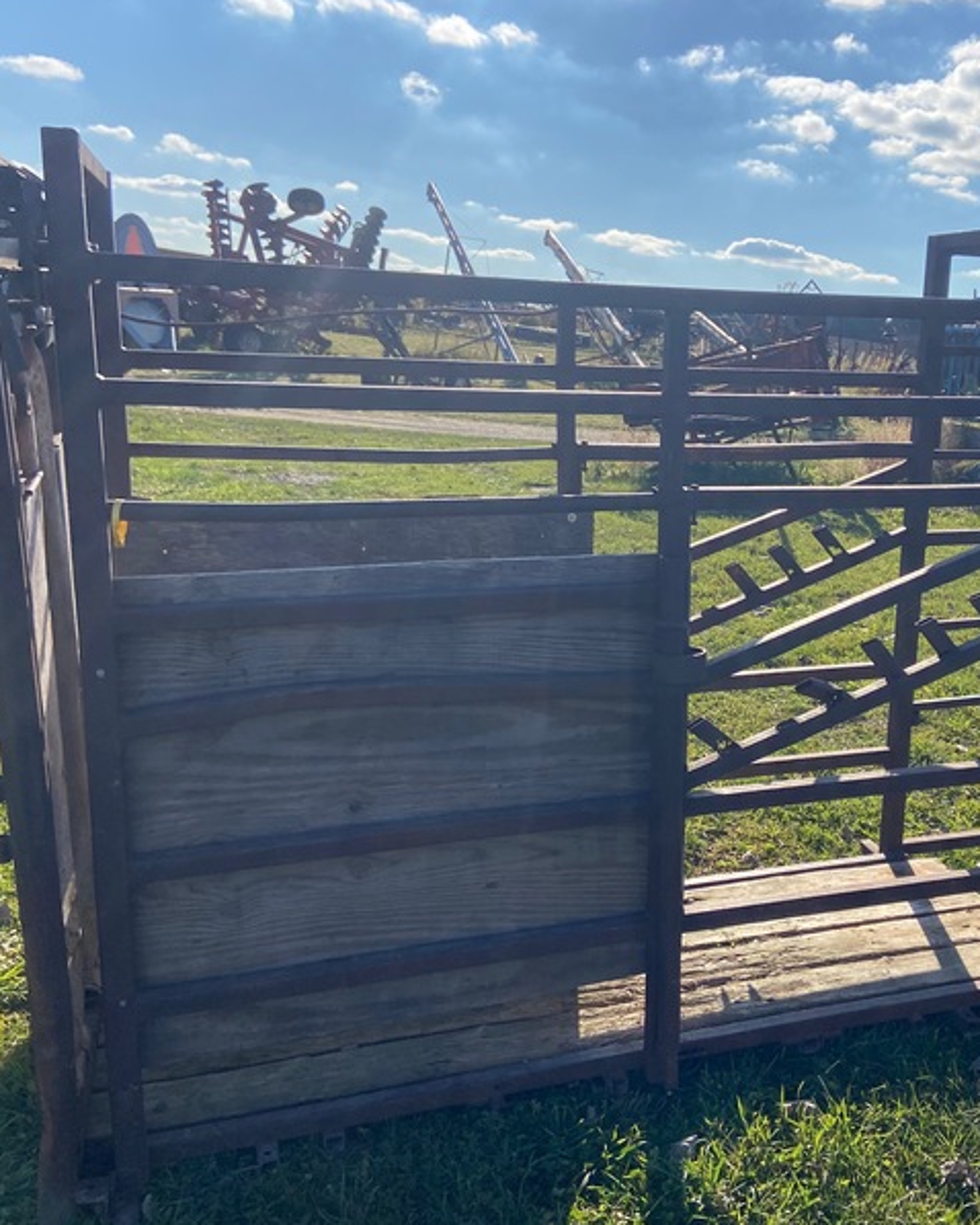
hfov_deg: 42.6
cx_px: 683
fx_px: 1232
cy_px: 611
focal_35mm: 34
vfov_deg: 52.8
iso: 32
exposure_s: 1/3497
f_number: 1.8
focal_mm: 4.25
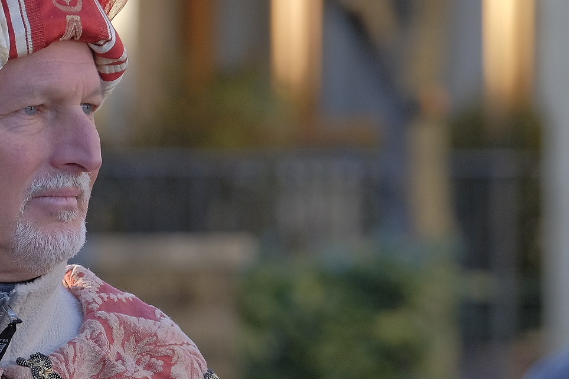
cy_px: 215
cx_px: -104
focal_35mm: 732
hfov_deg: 2.8
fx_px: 11571
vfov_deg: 1.9
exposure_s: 1/250
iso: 640
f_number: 5.6
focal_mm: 196
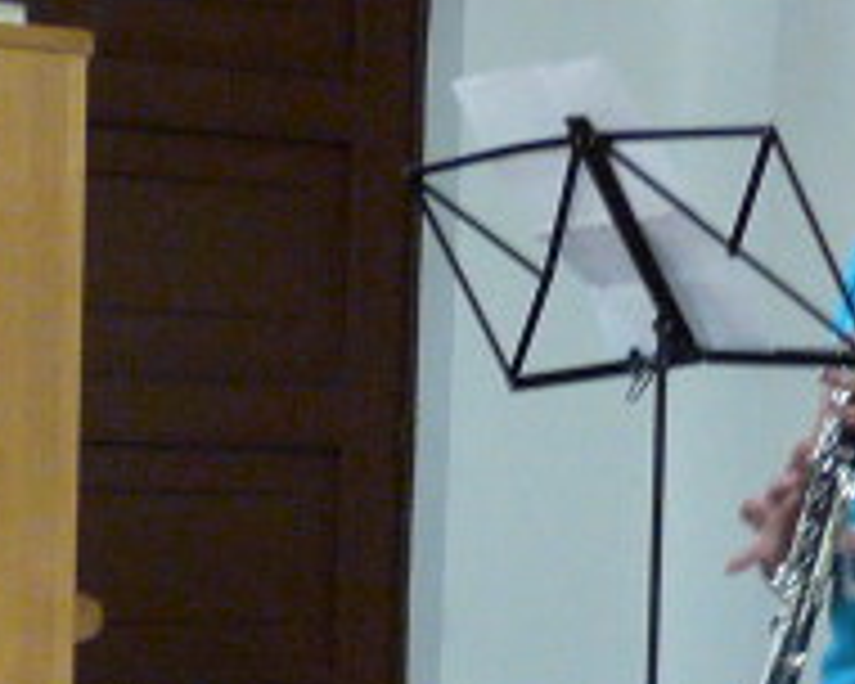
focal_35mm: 161
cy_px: 860
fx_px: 4074
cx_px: 652
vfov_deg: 9.4
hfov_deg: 11.9
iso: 400
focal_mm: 4.8
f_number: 2.8
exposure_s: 1/10
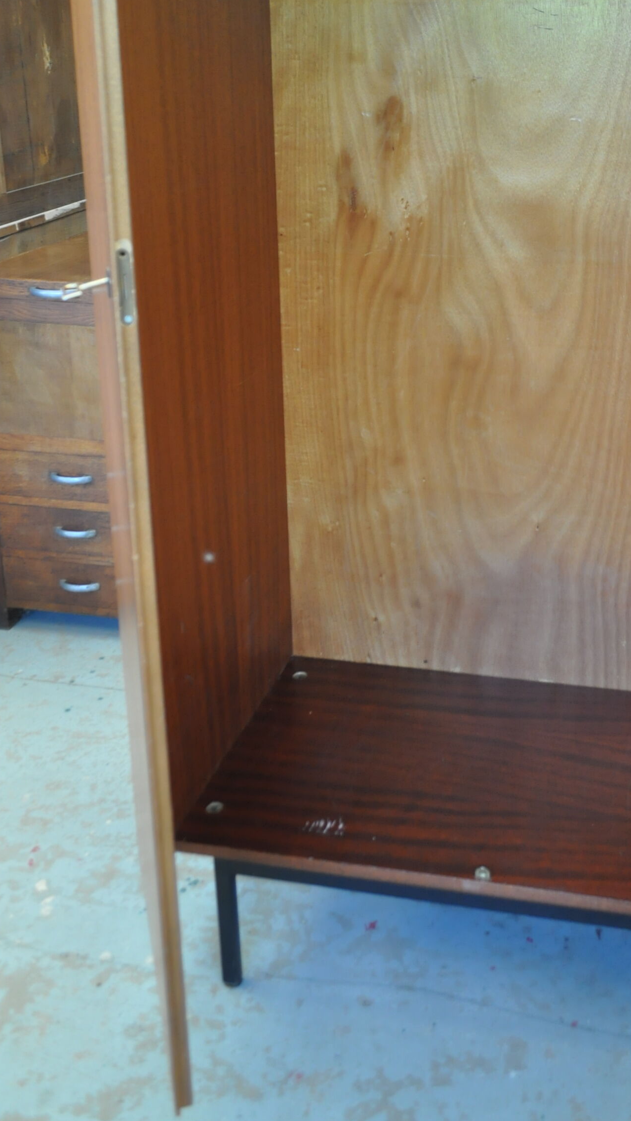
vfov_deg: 49.3
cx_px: 497
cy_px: 345
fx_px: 1189
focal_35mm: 40
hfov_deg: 29.1
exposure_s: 1/60
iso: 800
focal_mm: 18
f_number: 4
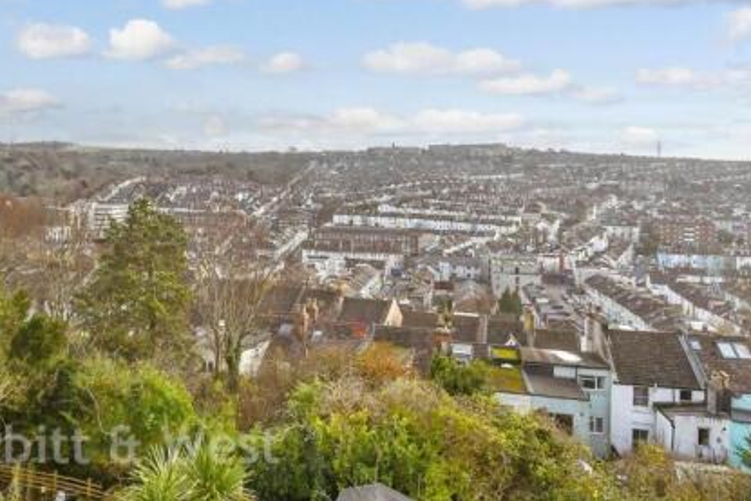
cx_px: 272
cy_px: 175
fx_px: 626
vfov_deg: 43.1
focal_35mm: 30
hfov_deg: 60.9
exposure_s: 1/500
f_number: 8
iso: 200
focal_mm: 13
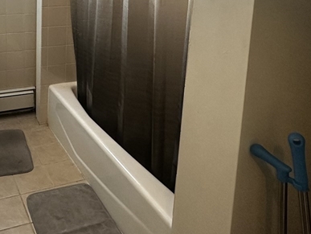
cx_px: 45
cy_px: -5
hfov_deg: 46.3
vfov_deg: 34.8
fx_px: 333
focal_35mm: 37
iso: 200
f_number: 2.2
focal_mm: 2.22
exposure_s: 1/60
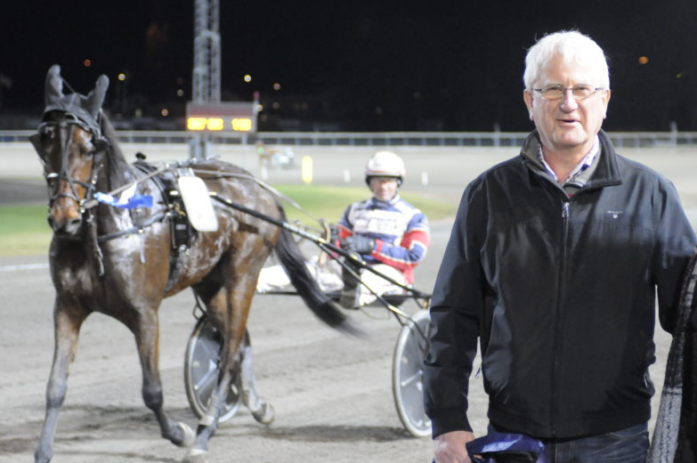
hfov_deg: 20.0
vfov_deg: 13.4
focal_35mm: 102
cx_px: 426
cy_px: 207
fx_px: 1972
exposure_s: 1/250
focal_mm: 52
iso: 2500
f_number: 3.2
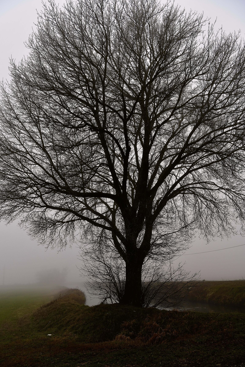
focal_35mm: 30
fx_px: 306
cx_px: 122
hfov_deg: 43.6
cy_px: 184
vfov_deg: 61.9
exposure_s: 1/250
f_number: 8
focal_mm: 30
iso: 100
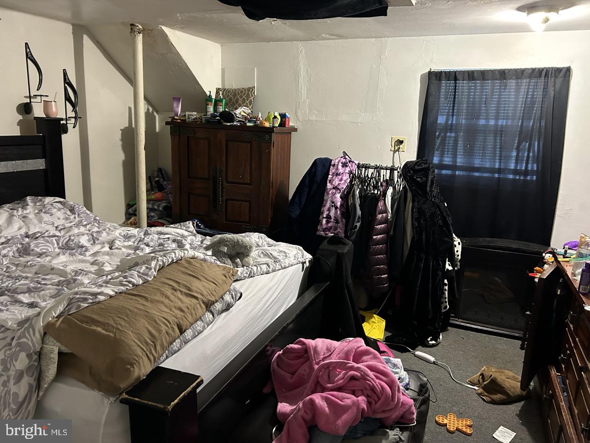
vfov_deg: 53.1
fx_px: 443
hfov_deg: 67.3
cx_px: 295
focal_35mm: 26
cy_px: 222
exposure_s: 1/40
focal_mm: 5.7
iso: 500
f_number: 1.5
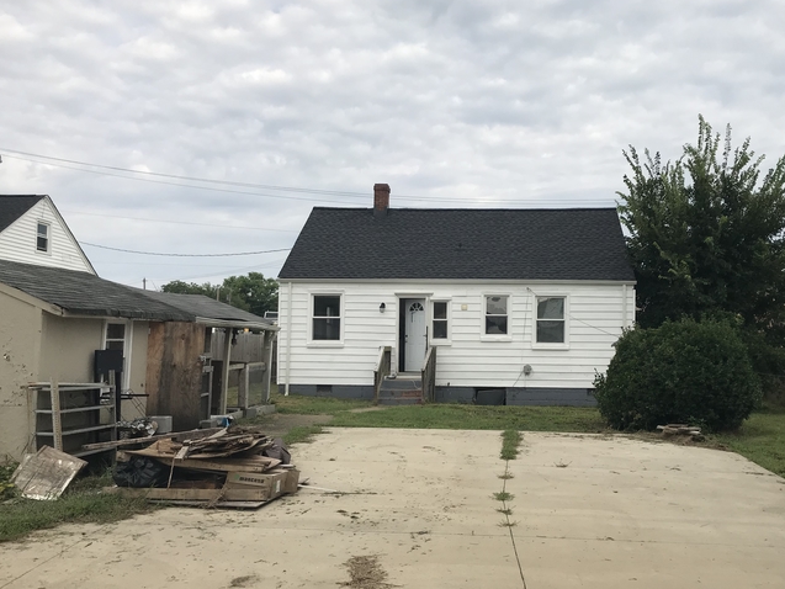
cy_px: 312
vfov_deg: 41.8
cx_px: 474
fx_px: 771
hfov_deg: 53.5
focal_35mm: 34
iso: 20
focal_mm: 3.99
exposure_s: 1/2179
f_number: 1.8
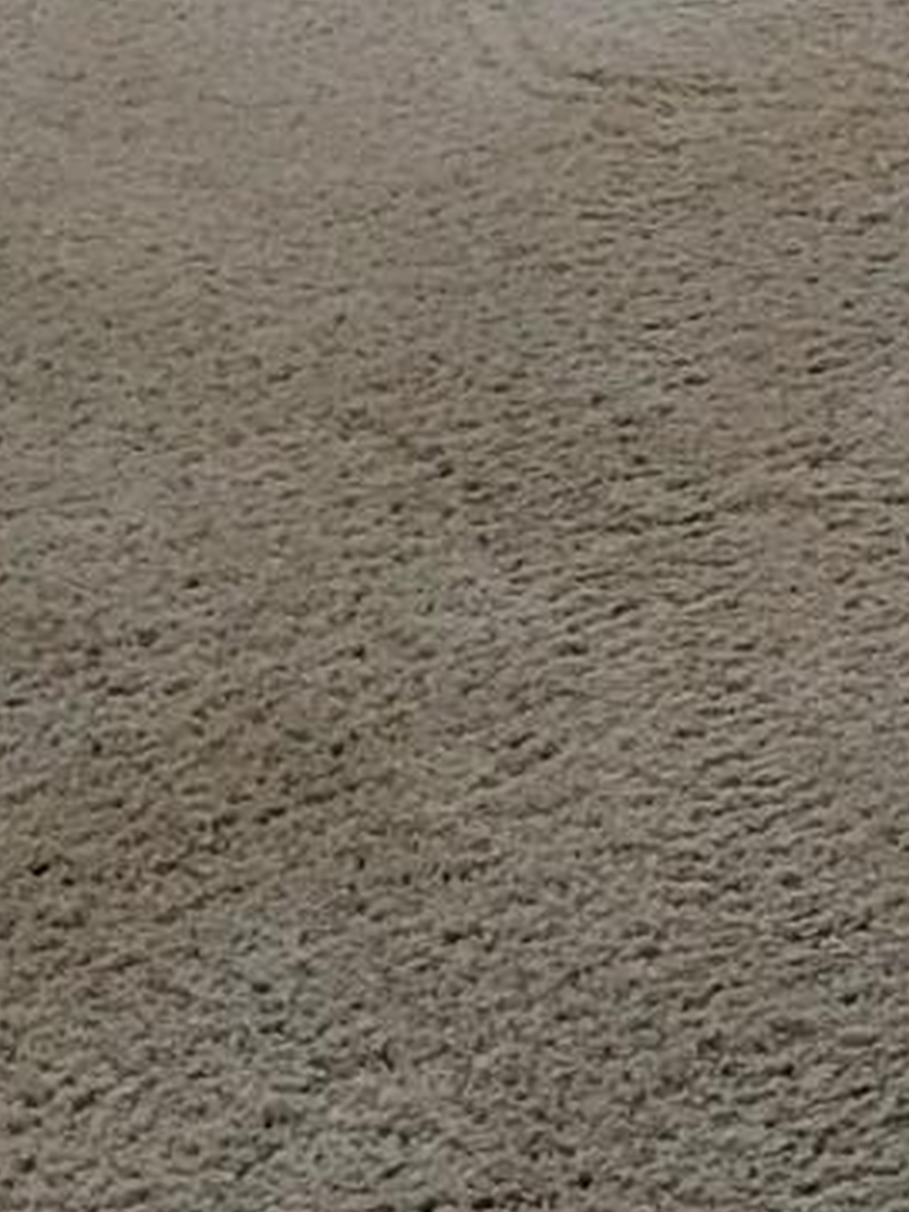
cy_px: -1002
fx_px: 5637
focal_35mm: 161
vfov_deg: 11.4
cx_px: 1348
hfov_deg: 9.0
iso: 32
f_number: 2.2
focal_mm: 4.15
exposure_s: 1/30
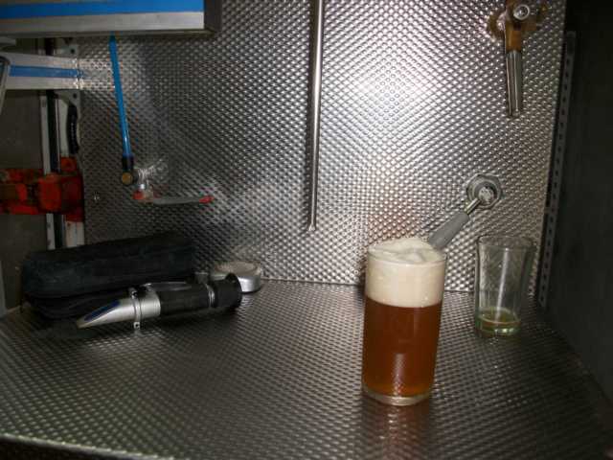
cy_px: 230
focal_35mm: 31
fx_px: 549
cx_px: 306
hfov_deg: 58.4
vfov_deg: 45.4
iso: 125
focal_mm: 5.7
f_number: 2.9
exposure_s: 1/40
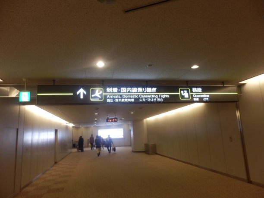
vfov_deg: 56.8
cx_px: 132
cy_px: 99
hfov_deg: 71.6
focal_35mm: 24
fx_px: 183
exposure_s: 1/30
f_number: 3
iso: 125
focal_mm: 4.2
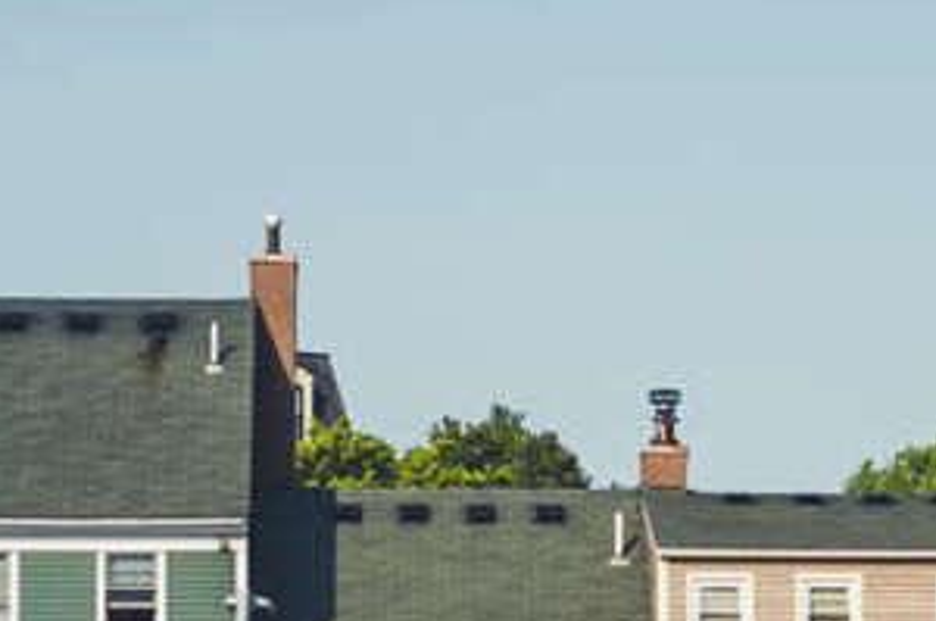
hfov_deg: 10.2
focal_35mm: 200
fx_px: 5192
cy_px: 468
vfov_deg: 6.8
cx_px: 911
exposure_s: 1/4000
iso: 100
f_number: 2.8
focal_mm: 50
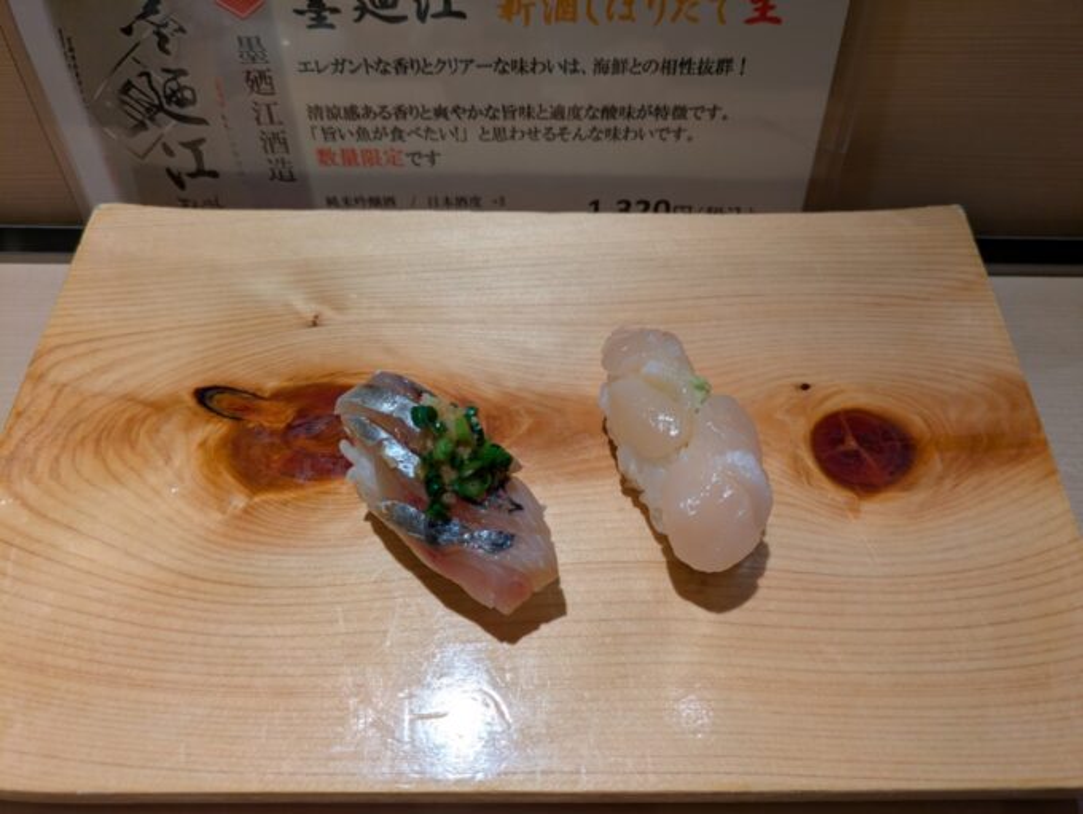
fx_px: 783
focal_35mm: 25
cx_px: 542
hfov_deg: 69.4
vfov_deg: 54.9
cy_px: 407
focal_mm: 5.43
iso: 50
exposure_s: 1/164
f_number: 1.89
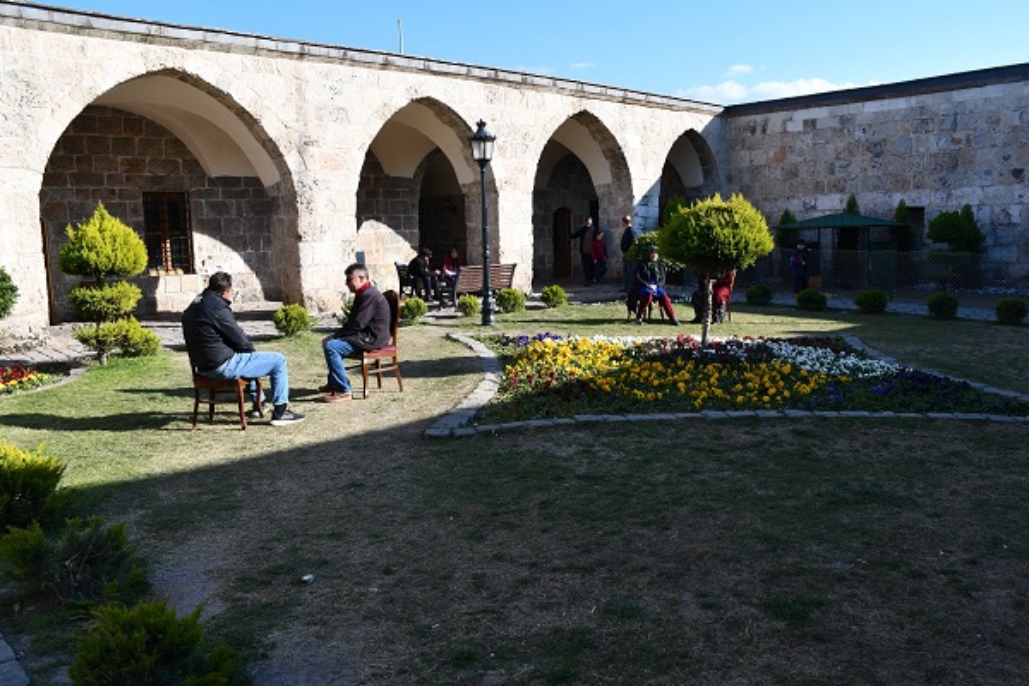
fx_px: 772
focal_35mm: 27
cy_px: 343
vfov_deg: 47.9
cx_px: 514
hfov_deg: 67.4
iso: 180
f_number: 8
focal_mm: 18
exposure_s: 1/250
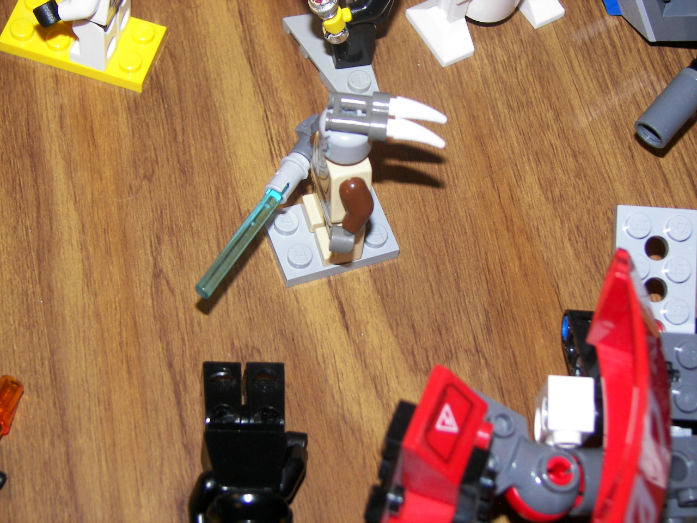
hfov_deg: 22.3
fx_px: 1772
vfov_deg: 16.8
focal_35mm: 88
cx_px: 348
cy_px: 262
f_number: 2.8
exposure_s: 1/40
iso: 100
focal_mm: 14.5
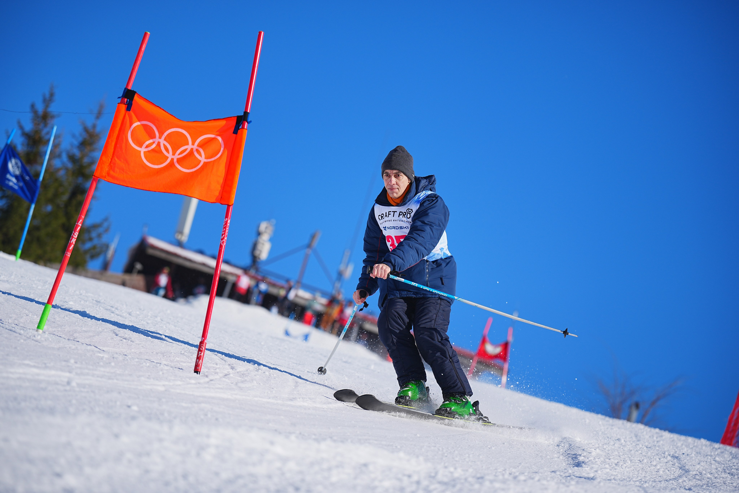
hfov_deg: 17.5
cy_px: 246
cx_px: 370
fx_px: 2402
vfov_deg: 11.7
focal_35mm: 117
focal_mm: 117
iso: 100
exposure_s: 1/4000
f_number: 2.8
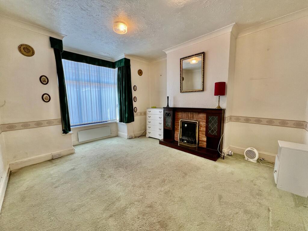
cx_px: 154
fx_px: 116
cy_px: 116
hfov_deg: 106.2
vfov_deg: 89.9
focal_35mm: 13
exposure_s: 1/100
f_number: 1.8
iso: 200
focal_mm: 1.57
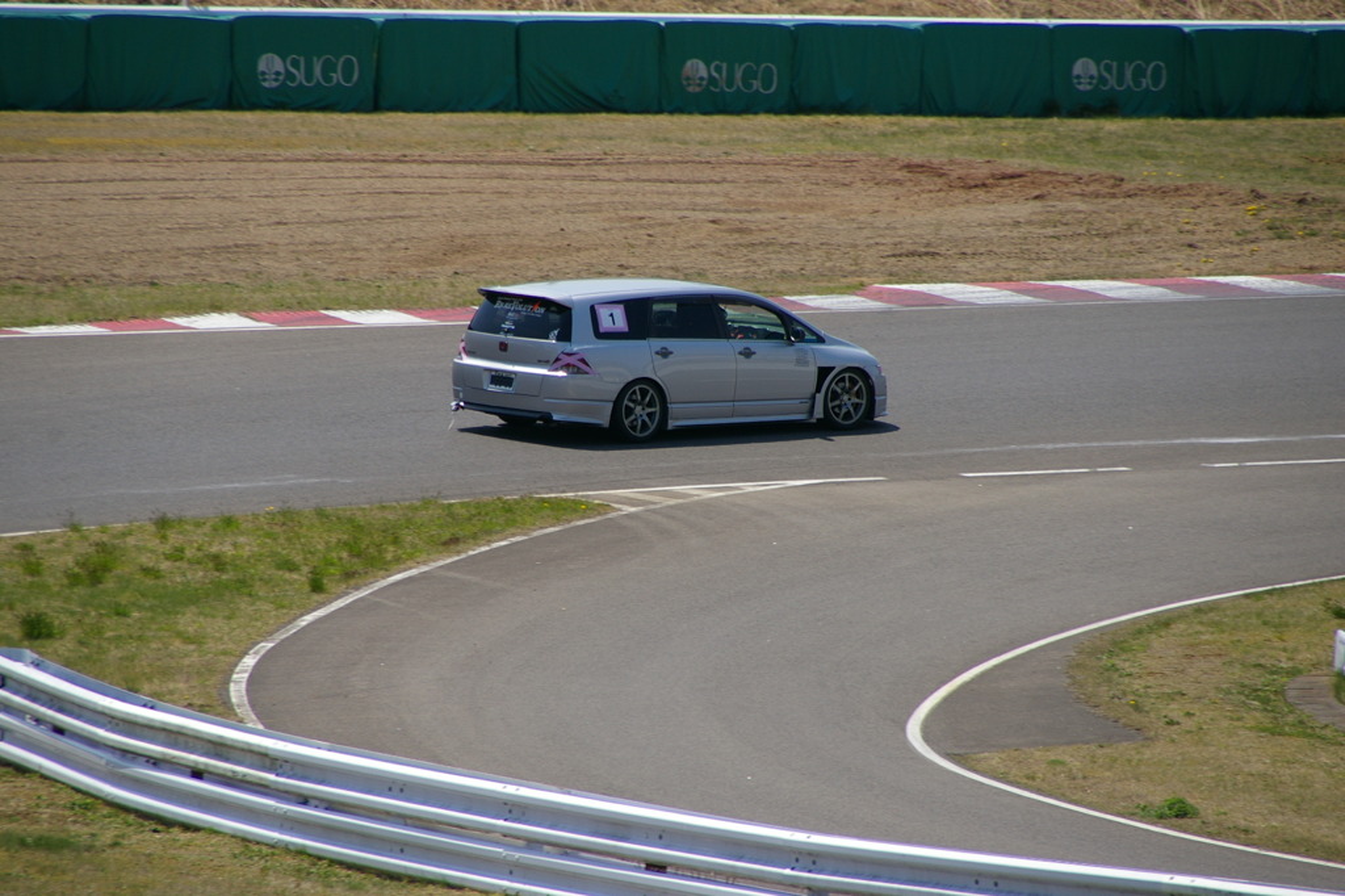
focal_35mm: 375
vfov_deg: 3.7
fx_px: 14005
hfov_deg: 5.5
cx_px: 672
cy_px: 448
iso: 200
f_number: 9.5
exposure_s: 1/500
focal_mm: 250
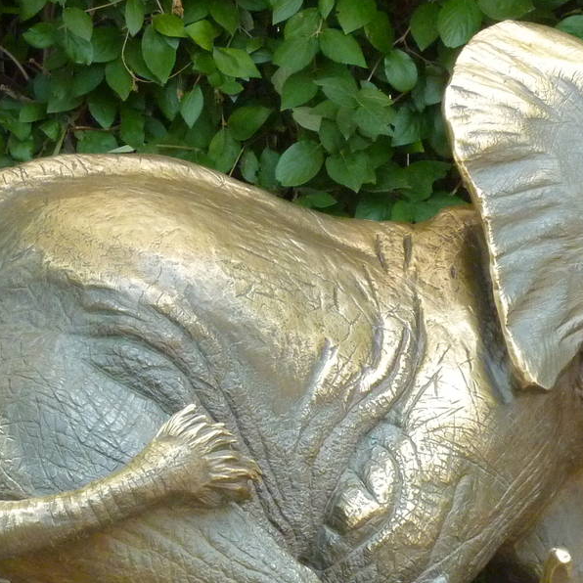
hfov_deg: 8.9
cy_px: 537
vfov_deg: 8.8
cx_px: 419
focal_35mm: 197
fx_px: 3754
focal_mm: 13.7
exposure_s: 1/250
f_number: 4.2
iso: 400
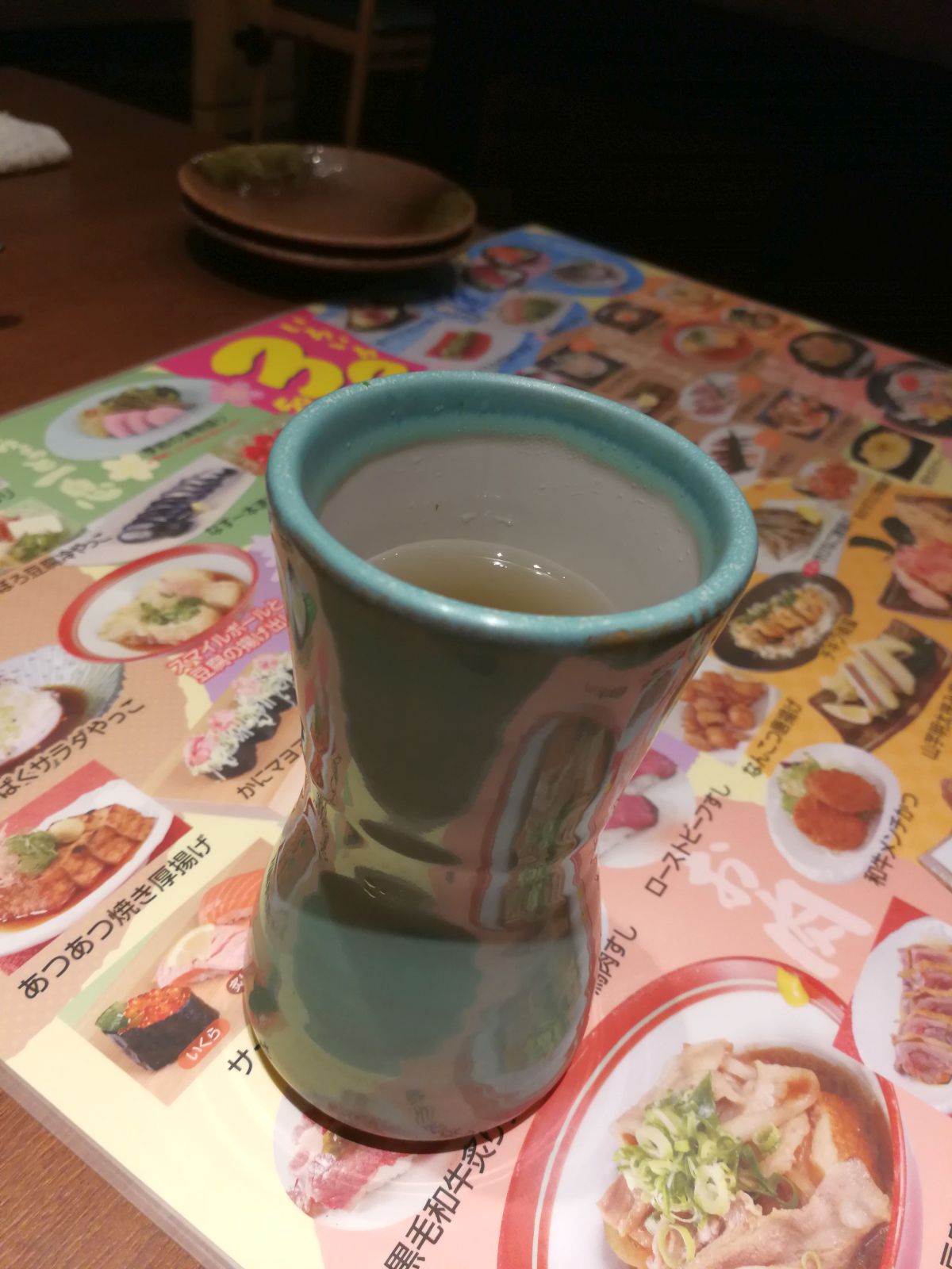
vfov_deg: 65.3
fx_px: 990
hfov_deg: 51.4
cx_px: 476
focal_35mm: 27
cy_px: 634
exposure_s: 1/40
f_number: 2.2
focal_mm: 3.95
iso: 160
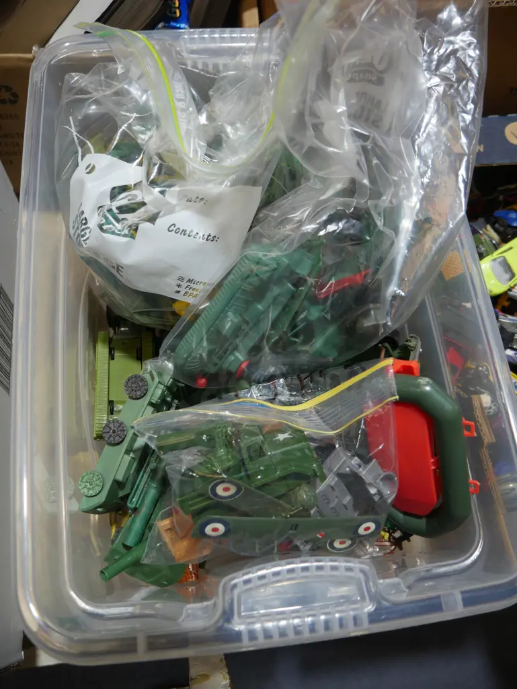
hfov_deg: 49.8
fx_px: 557
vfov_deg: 63.4
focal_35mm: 28
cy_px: 344
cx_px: 258
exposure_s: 1/80
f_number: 3.5
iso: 200
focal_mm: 14
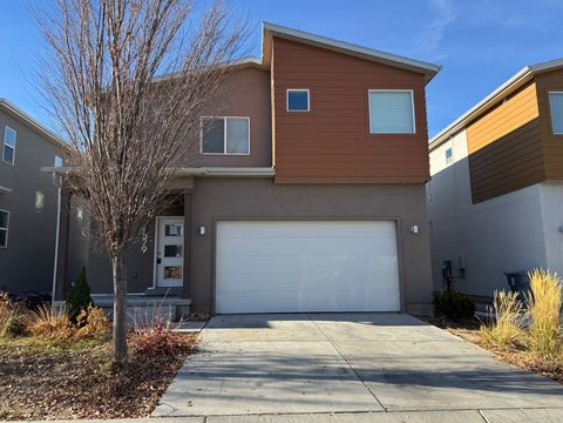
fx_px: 407
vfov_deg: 54.9
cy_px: 211
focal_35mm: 25
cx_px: 272
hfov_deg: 69.4
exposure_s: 1/1869
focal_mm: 6.76
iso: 80
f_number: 1.78
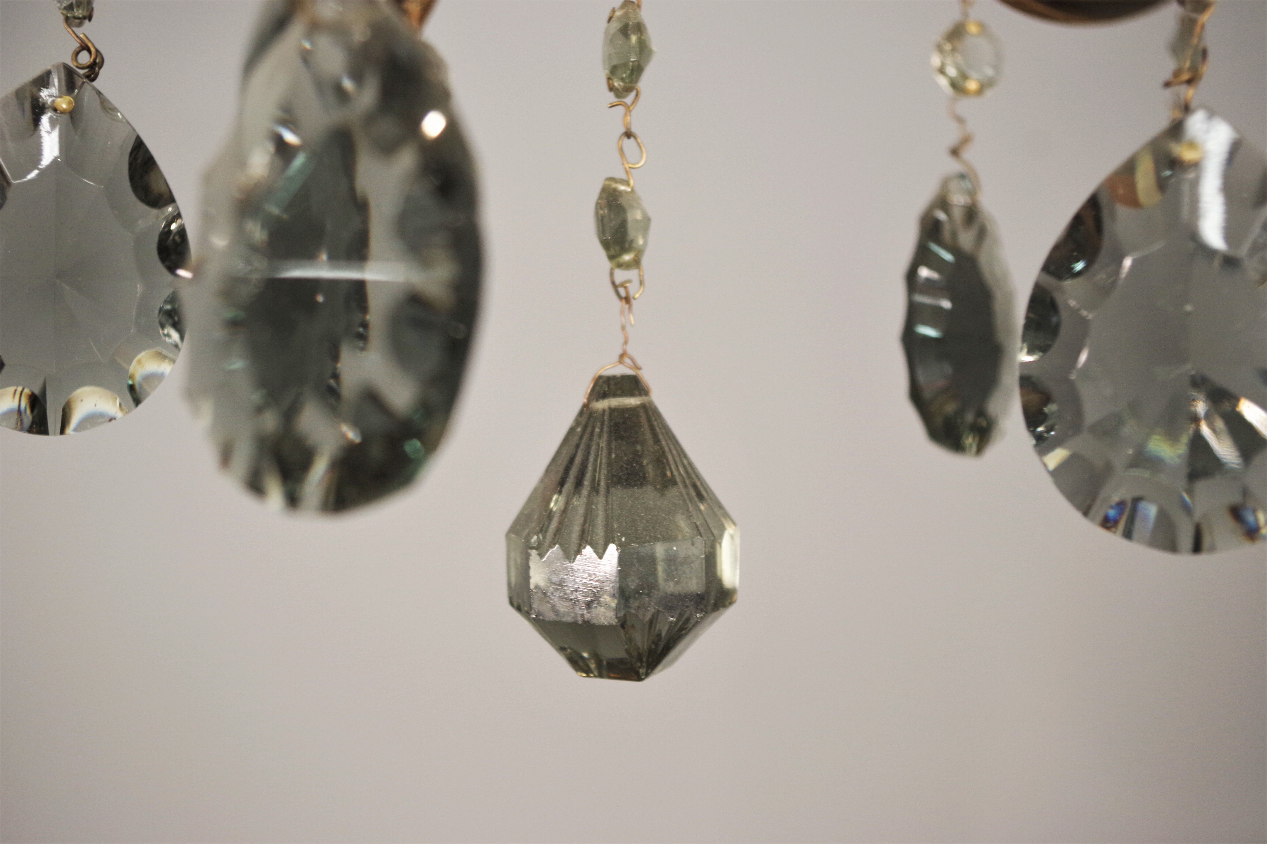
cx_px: 634
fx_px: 1619
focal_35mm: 46
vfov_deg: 29.2
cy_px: 422
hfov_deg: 42.7
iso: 800
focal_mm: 30.63
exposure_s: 1/60
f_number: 4
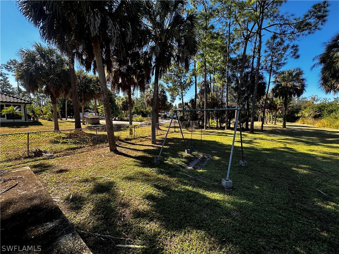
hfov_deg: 102.1
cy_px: 127
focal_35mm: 14
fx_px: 137
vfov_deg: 85.7
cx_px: 170
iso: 40
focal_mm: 2.22
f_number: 2.2
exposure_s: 1/540
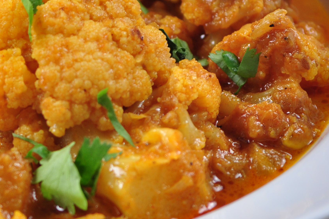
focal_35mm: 444
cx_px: -32
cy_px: 70
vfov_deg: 3.1
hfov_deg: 4.6
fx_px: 4053
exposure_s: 1/50
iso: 400
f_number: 4.8
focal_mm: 116
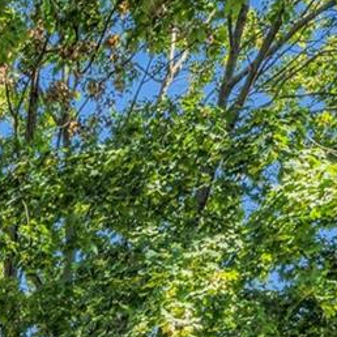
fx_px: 1190
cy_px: 805
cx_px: -223
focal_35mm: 108
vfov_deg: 12.6
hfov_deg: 14.6
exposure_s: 1/200
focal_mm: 16
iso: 400
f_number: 10
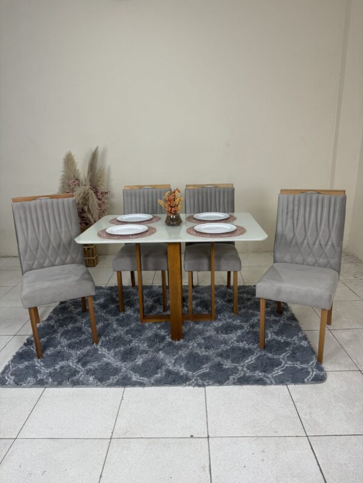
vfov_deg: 71.6
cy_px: 242
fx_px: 336
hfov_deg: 56.8
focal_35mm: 24
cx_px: 182
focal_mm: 6.76
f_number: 1.78
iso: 160
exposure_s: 1/120
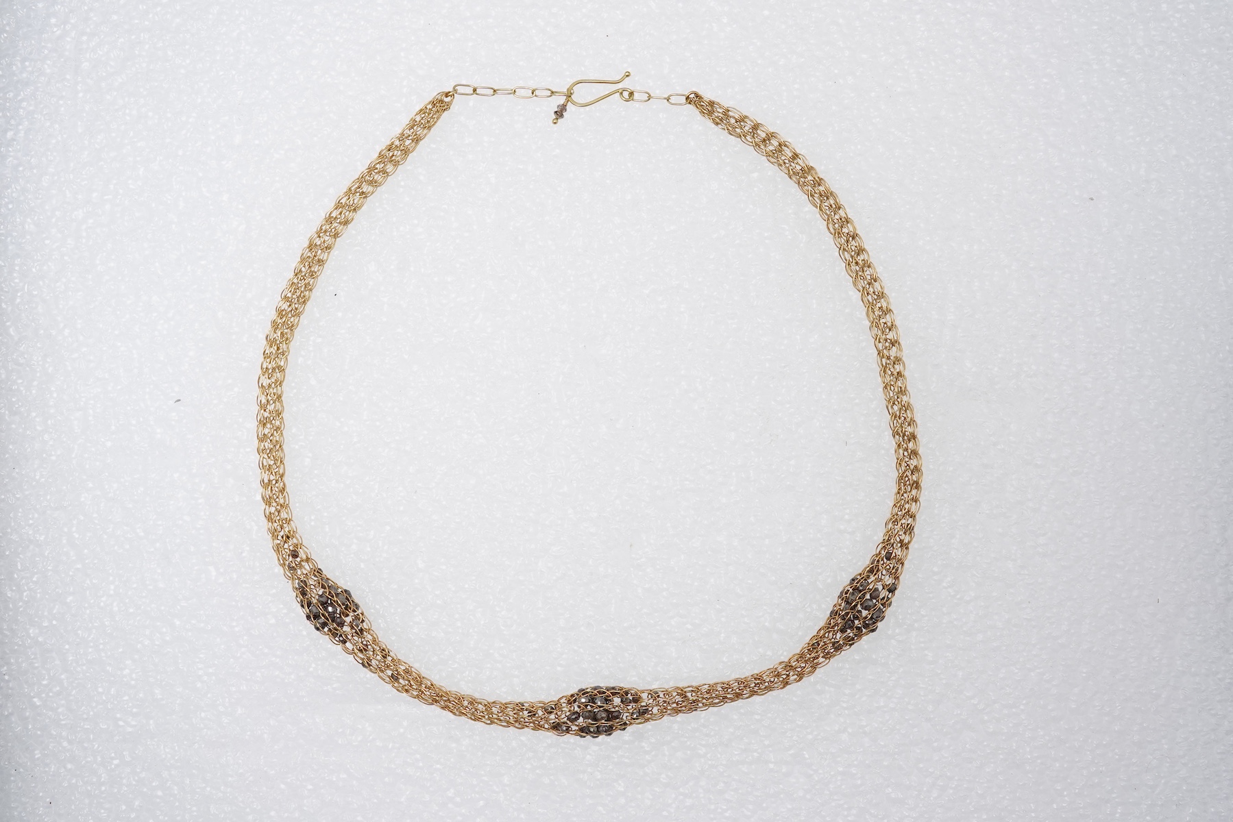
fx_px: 1541
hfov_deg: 43.6
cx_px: 616
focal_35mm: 45
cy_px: 411
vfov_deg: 29.9
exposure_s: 1/125
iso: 400
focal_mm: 30
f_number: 18
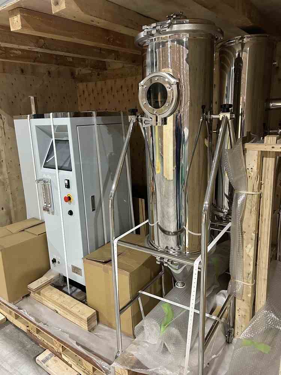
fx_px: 281
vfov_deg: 67.3
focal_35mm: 26
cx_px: 140
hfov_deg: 53.1
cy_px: 188
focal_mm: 5.7
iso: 400
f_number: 1.5
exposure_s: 1/60
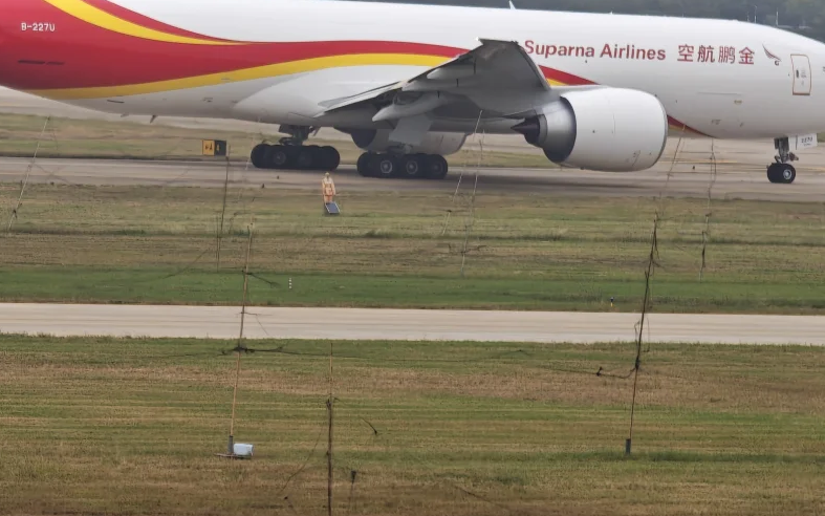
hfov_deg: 5.5
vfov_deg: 3.4
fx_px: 8589
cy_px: 121
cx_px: 74
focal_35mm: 382
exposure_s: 1/542
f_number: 2.5
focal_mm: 19.4
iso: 50
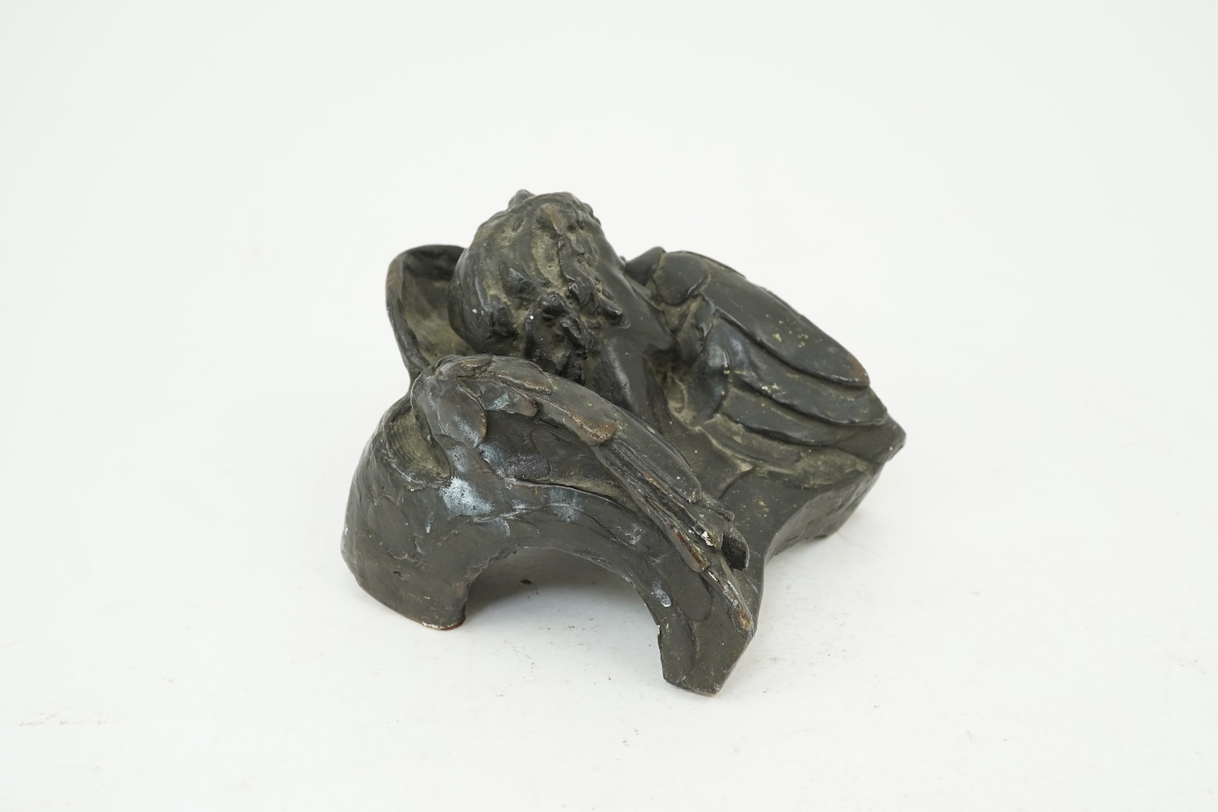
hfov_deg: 43.6
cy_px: 406
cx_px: 609
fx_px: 1523
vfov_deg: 29.9
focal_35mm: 45
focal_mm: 30
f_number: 6.3
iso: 800
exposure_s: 1/40
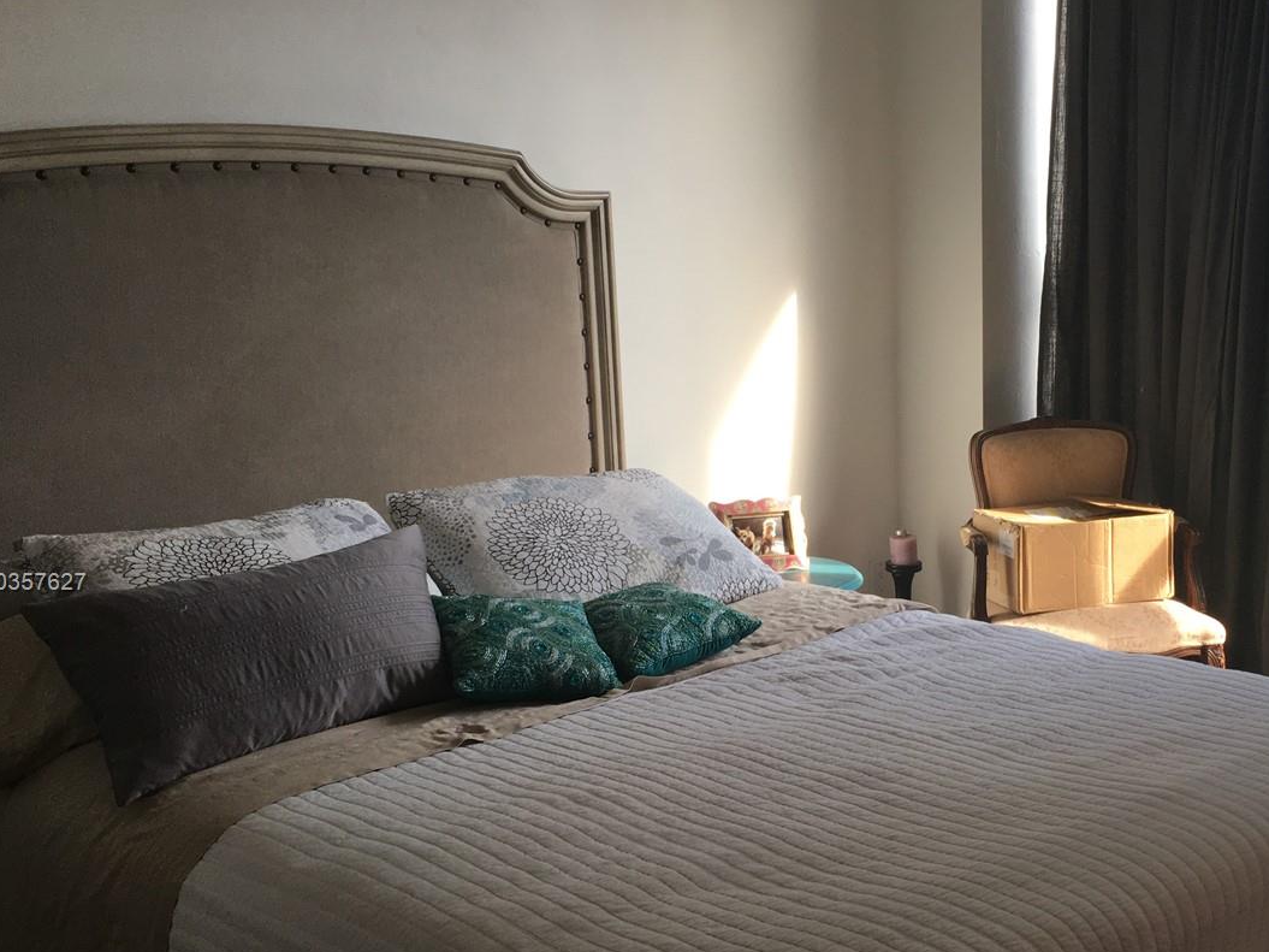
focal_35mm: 44
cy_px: 584
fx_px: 1613
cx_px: 859
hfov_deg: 42.3
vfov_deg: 32.7
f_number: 2.2
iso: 40
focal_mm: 4.15
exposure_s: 1/120
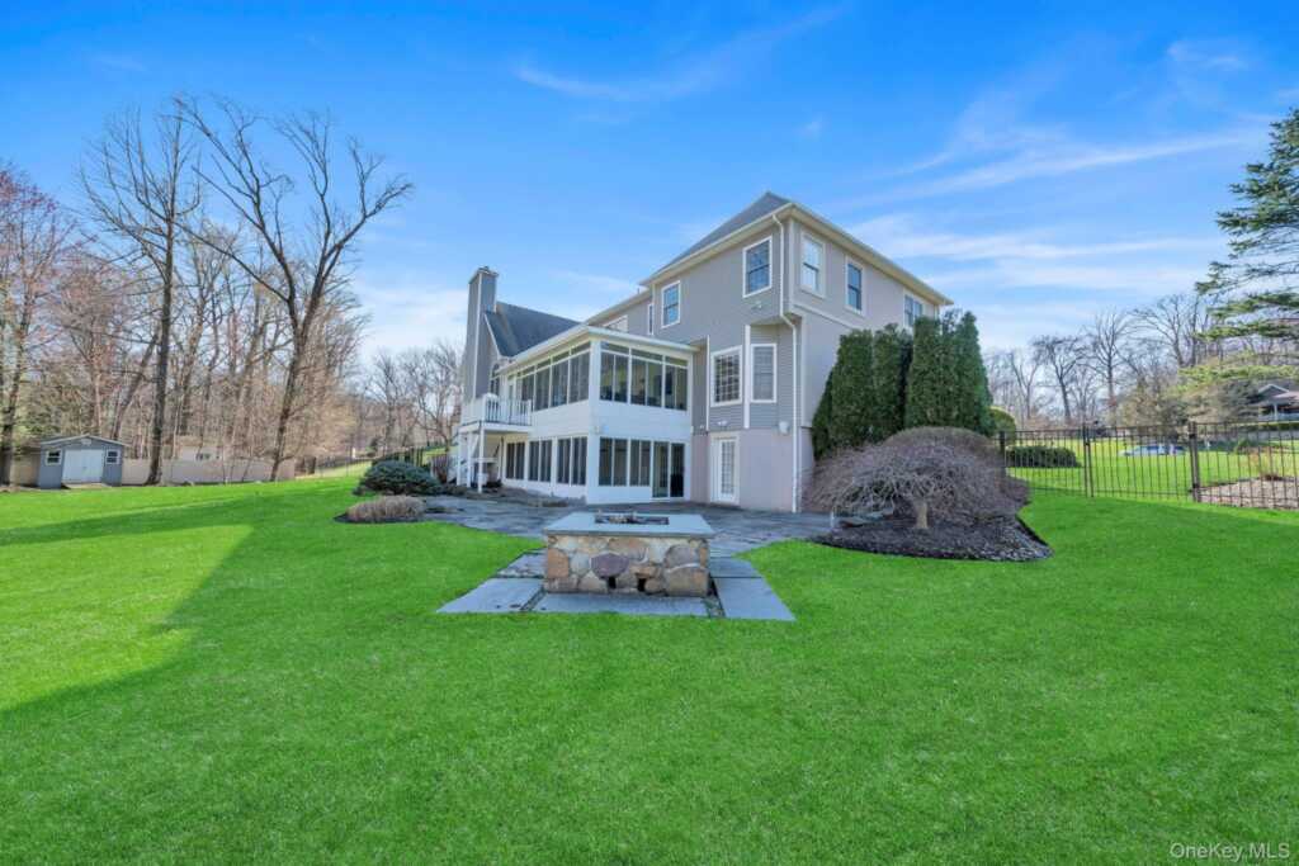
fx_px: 433
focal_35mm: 12
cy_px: 433
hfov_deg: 112.6
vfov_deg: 90.0
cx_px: 650
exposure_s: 1/100
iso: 100
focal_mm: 12
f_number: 6.3
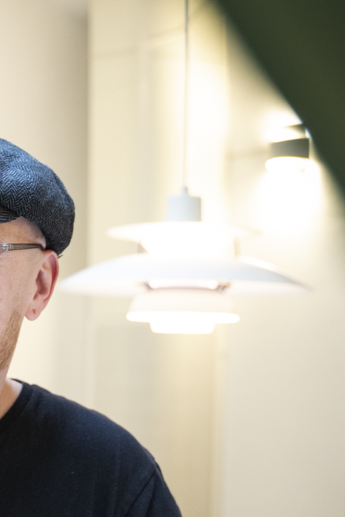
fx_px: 1169
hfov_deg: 15.6
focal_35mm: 81
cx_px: -155
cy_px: 354
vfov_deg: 24.8
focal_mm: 30.5
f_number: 2.8
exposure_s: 1/100
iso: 3200
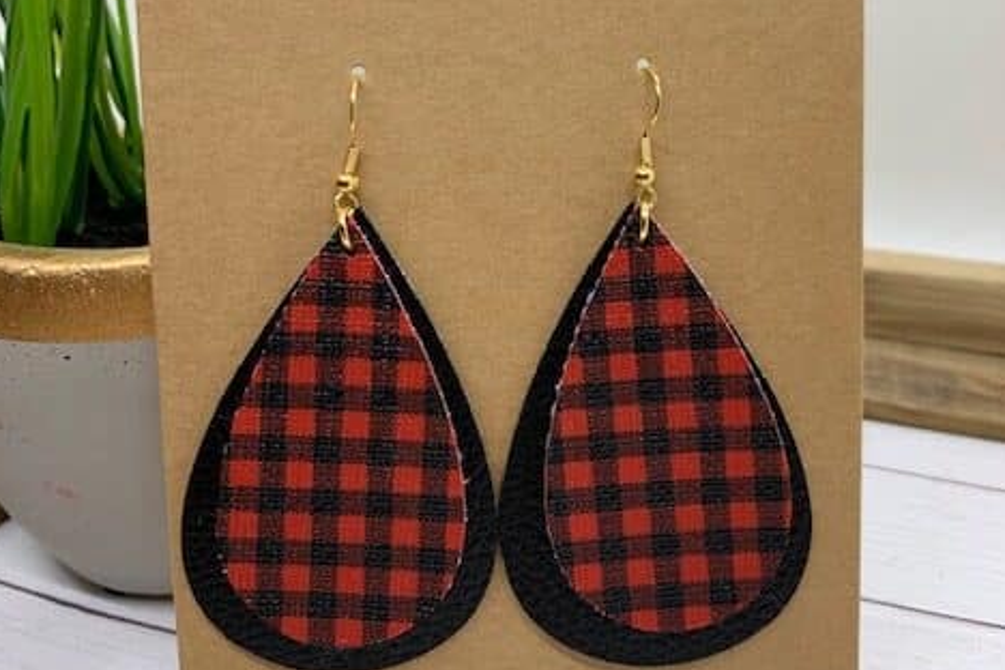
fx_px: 1033
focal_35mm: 37
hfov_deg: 51.9
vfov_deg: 35.5
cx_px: 502
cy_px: 206
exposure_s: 1/120
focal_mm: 4.25
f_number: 1.8
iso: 50
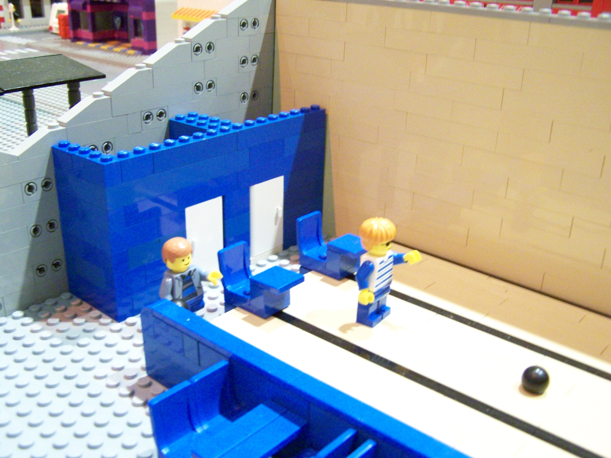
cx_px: 306
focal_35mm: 38
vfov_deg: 37.7
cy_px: 229
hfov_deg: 49.0
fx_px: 671
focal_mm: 6.3
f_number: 2.8
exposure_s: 1/10
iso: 400
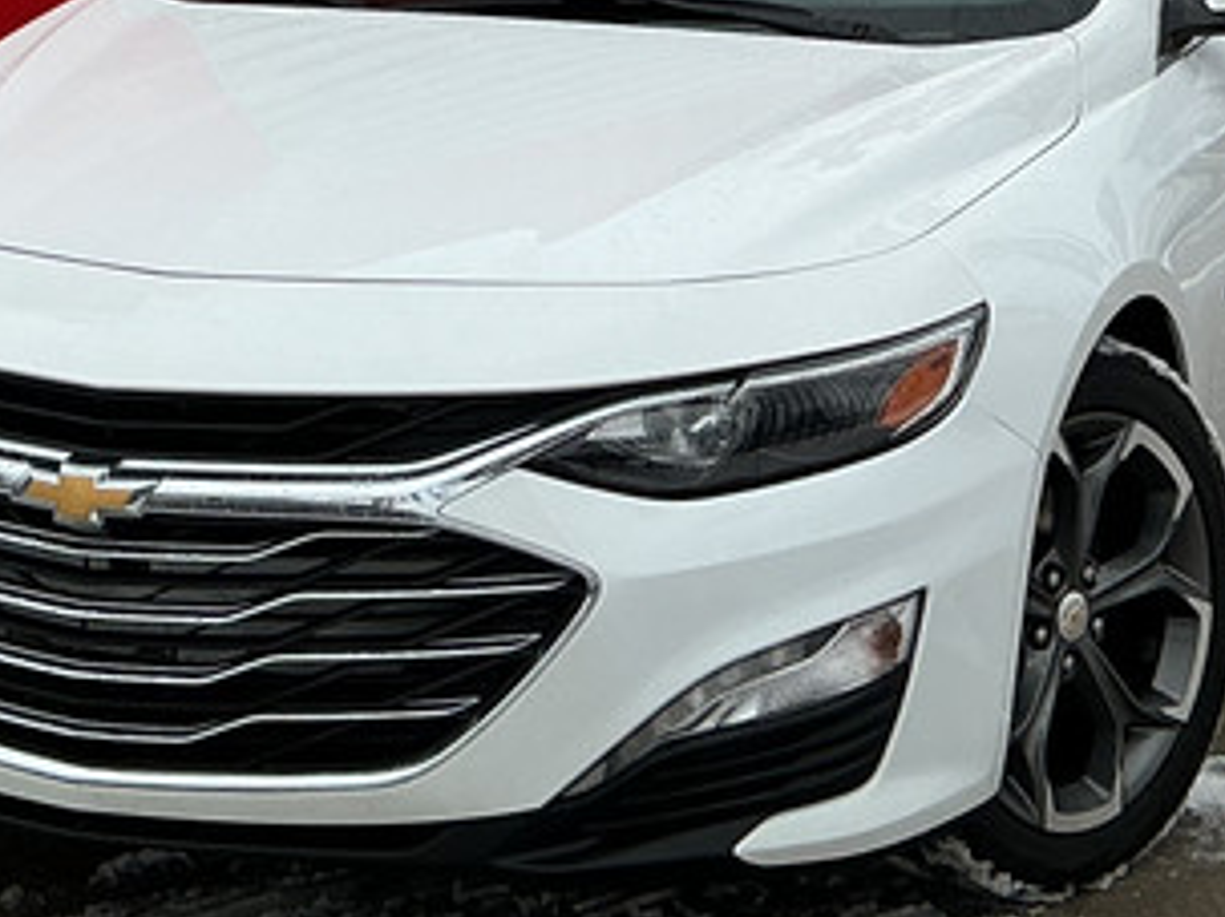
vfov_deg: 14.2
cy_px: -392
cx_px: 703
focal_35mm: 98
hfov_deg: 20.0
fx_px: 3467
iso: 25
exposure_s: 1/335
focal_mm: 3
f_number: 1.8
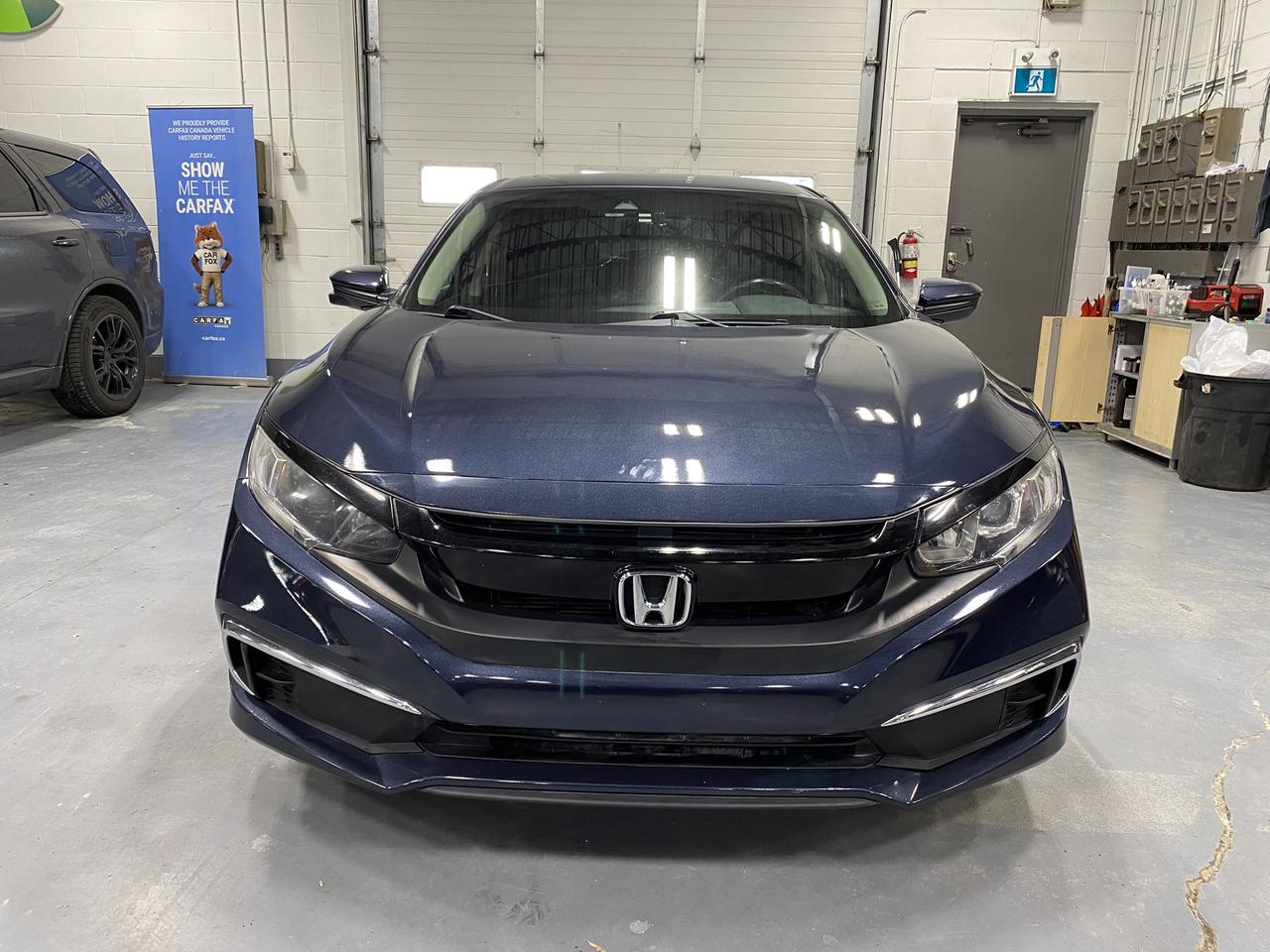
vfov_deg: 53.1
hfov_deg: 67.3
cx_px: 635
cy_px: 476
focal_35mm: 26
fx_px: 954
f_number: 1.8
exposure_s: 1/60
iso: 80
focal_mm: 4.25
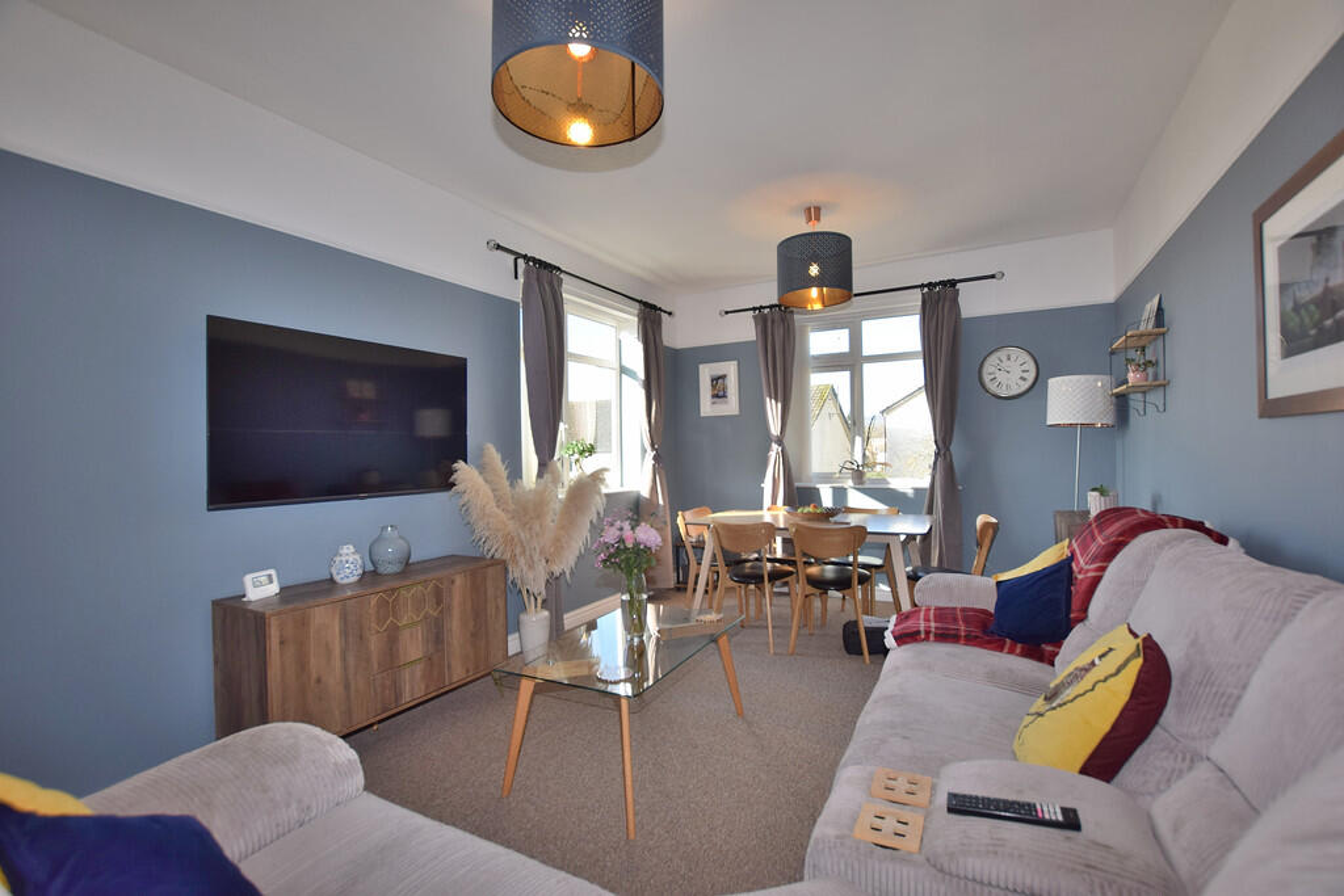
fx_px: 560
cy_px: 448
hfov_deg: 100.4
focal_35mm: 15
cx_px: 672
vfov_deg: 77.3
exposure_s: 1/125
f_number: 5.6
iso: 200
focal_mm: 10
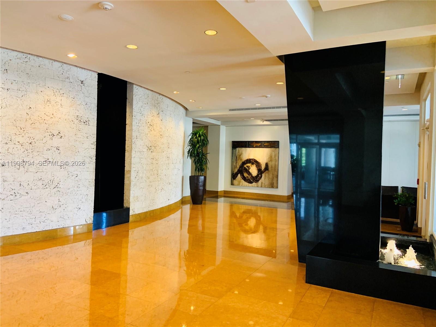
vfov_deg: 53.1
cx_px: 218
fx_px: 327
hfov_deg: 67.3
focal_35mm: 26
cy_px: 164
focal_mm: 4.25
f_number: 1.8
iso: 250
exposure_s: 1/40
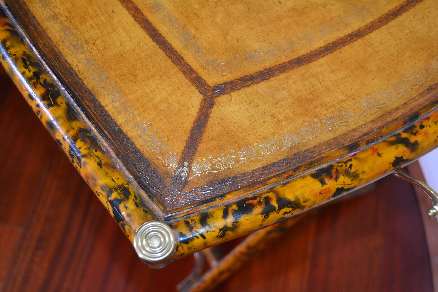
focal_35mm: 45
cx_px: 219
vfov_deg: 29.9
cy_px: 146
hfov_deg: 43.6
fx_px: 547
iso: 500
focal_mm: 30
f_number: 4.2
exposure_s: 1/60
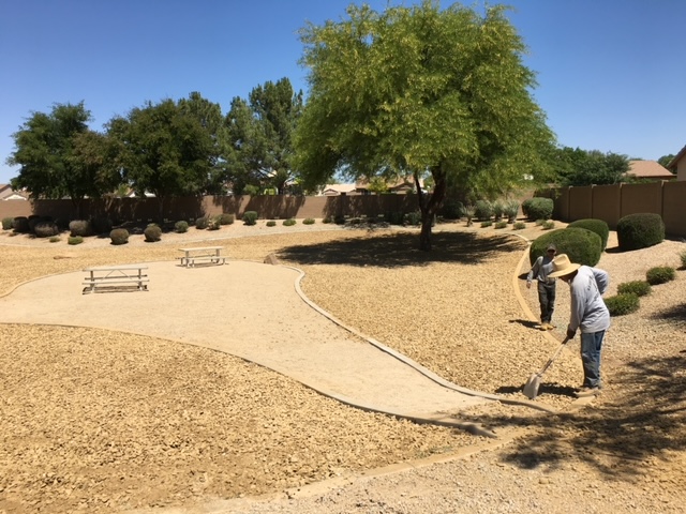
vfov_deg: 48.2
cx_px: 343
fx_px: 575
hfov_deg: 61.7
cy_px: 257
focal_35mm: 29
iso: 25
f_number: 2.2
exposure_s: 1/1789
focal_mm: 4.15
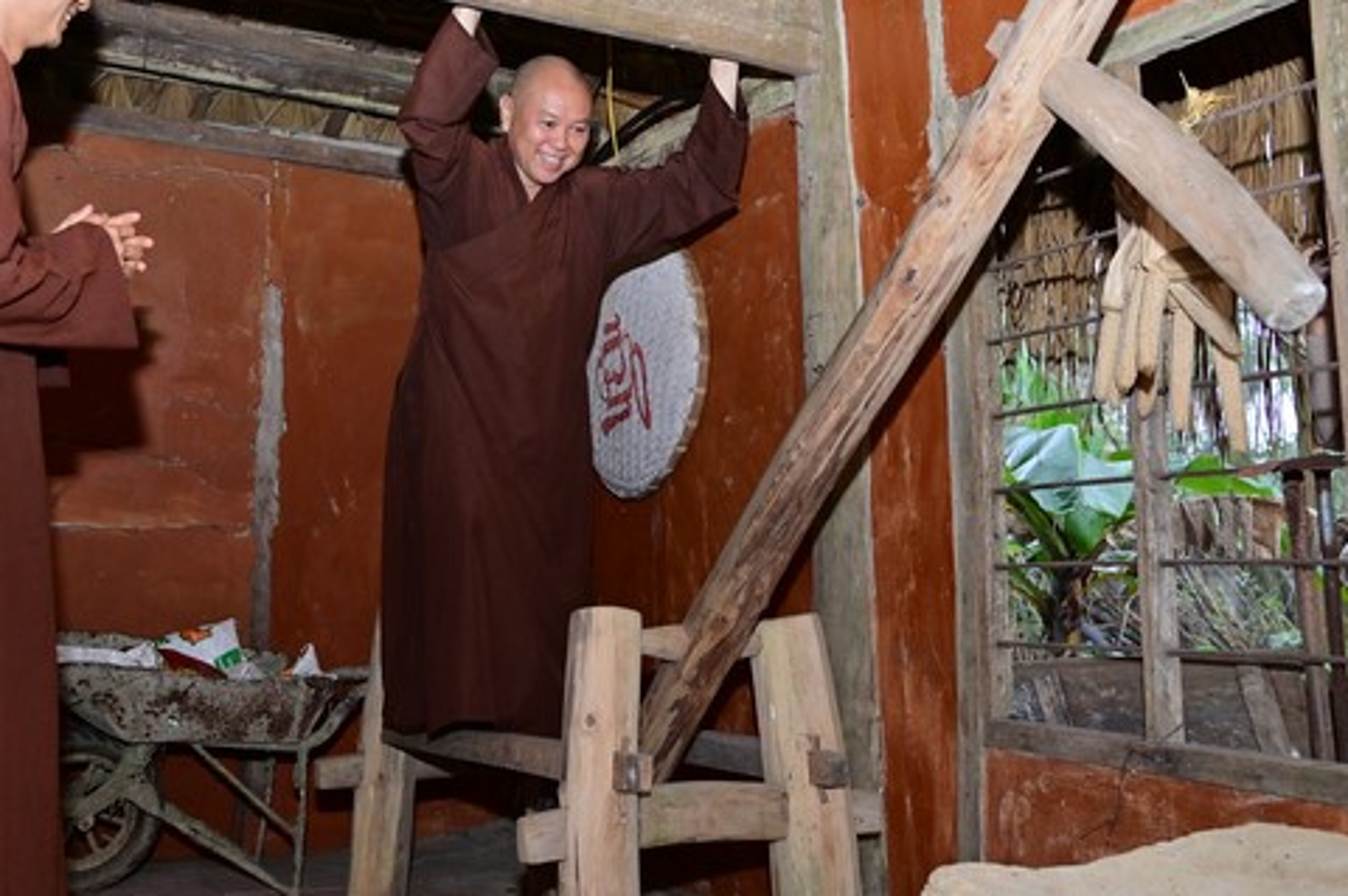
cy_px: 365
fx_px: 1571
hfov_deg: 46.4
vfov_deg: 31.8
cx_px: 621
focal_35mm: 42
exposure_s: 1/200
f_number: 4.5
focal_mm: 31
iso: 500
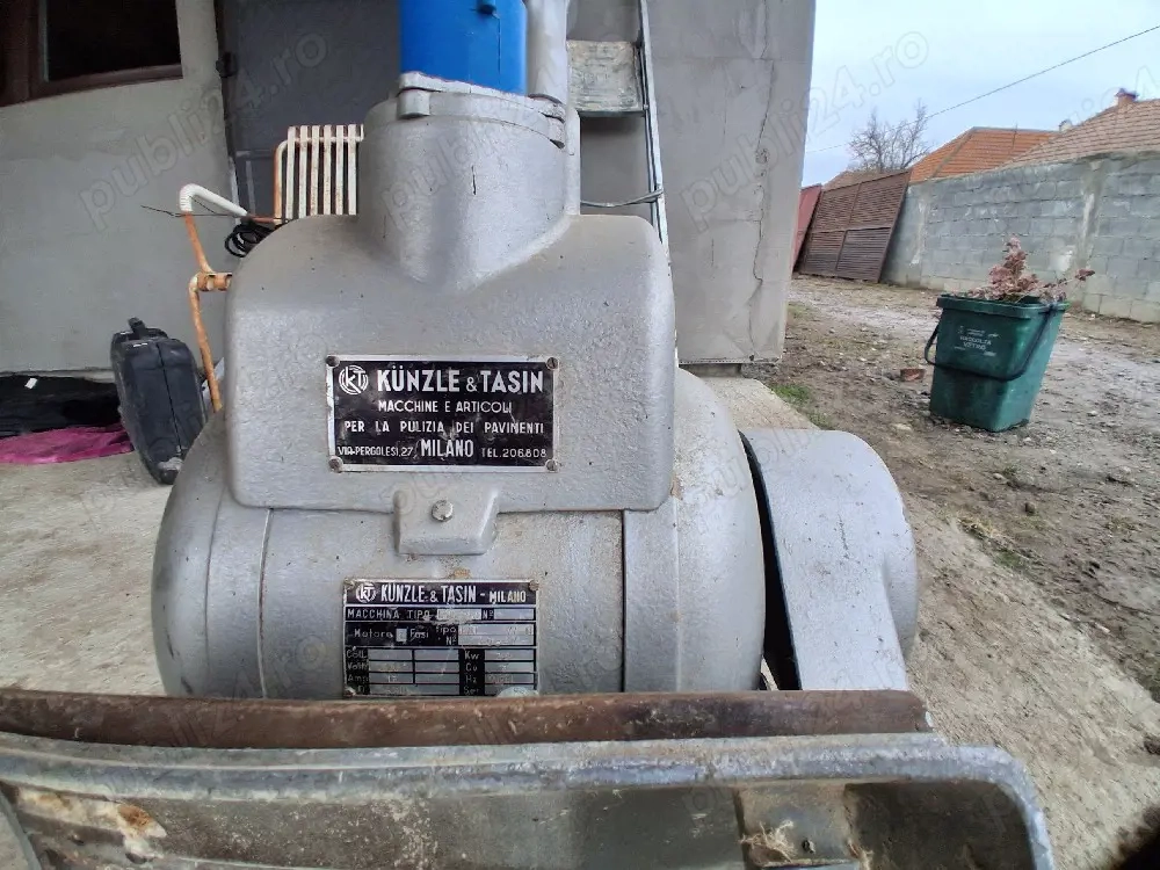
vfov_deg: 74.7
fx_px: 570
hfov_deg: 91.0
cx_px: 580
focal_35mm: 17
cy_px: 435
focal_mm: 1.4
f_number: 2.2
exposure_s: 1/213
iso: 50
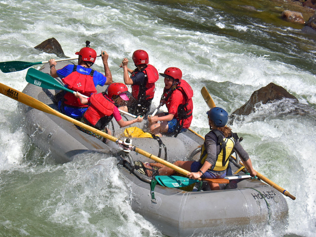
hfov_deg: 21.5
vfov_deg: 16.2
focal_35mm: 91
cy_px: 119
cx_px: 154
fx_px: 831
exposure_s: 1/800
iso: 640
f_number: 8
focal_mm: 56
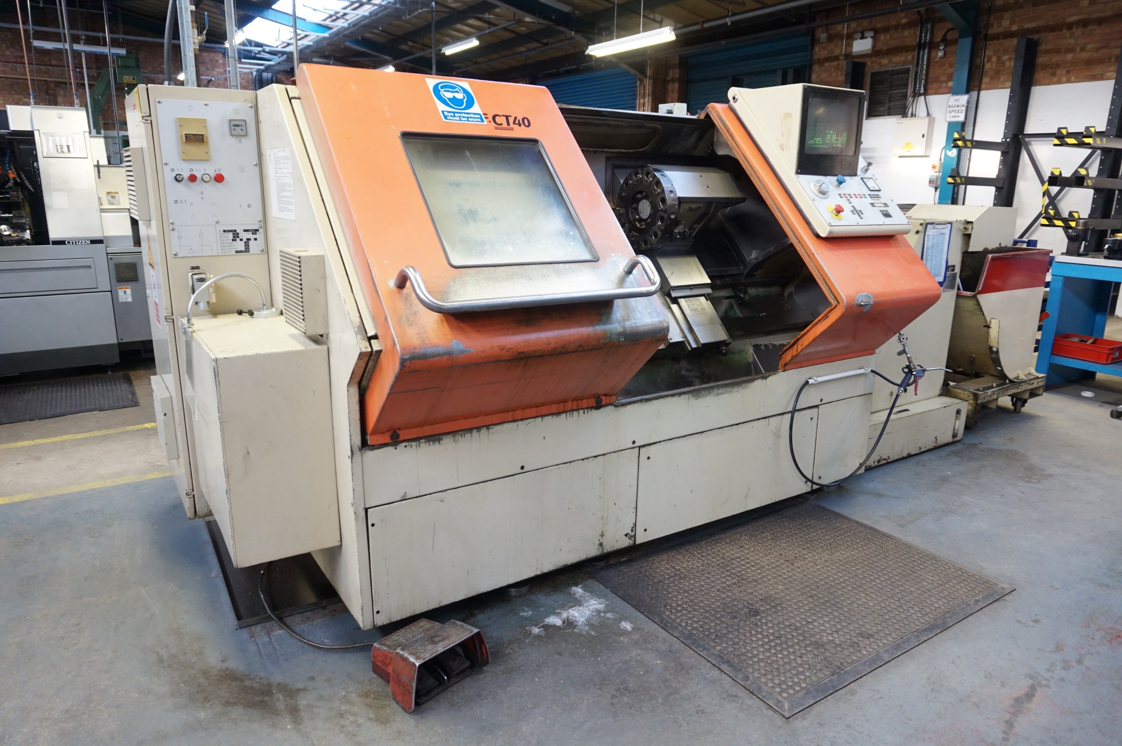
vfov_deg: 53.1
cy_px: 373
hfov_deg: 73.8
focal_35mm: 24
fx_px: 748
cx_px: 561
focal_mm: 16
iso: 1250
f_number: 4
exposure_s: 1/160
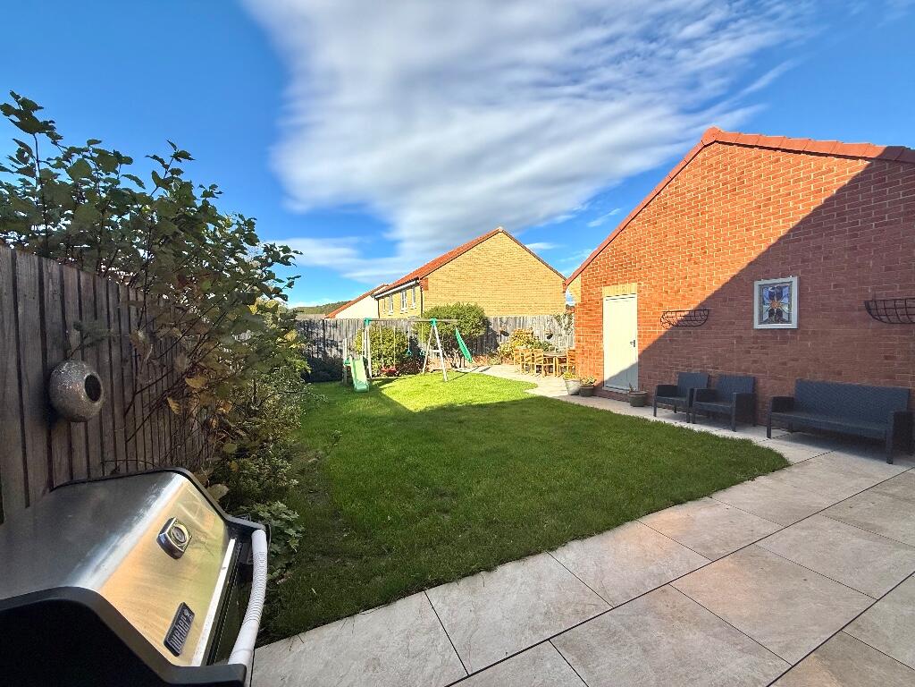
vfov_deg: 85.7
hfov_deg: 102.1
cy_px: 344
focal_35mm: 14
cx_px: 458
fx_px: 370
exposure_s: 1/1901
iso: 50
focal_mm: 2.22
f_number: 2.2
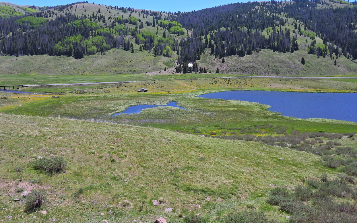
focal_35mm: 36
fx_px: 350
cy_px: 95
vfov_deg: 35.3
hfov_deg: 54.0
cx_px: 179
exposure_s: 1/1600
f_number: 3.2
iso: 100
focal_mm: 5.9
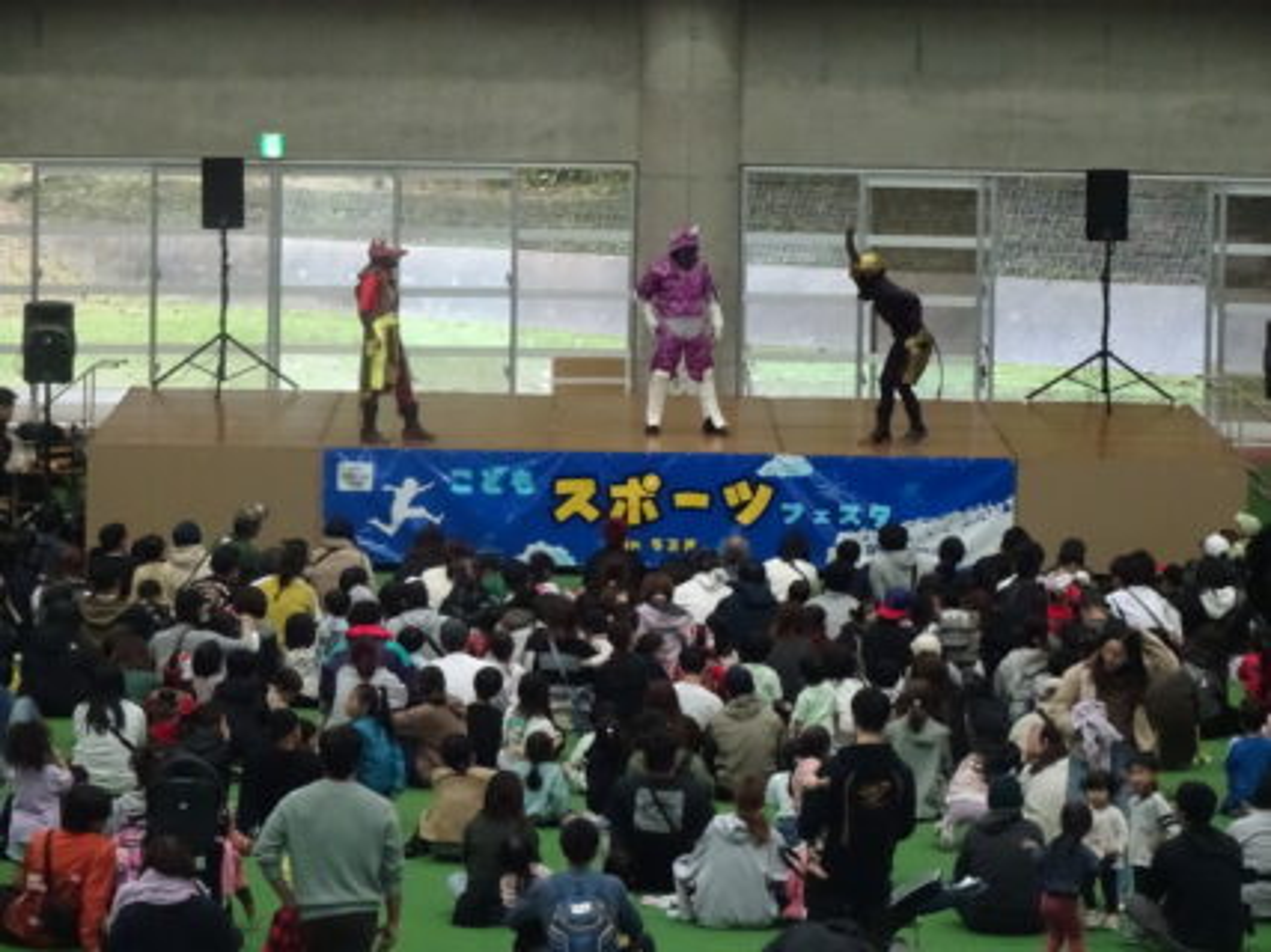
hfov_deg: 10.2
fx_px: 7121
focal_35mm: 194
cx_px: 636
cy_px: 476
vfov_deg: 7.7
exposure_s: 1/200
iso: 3200
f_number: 6.3
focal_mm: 33.17
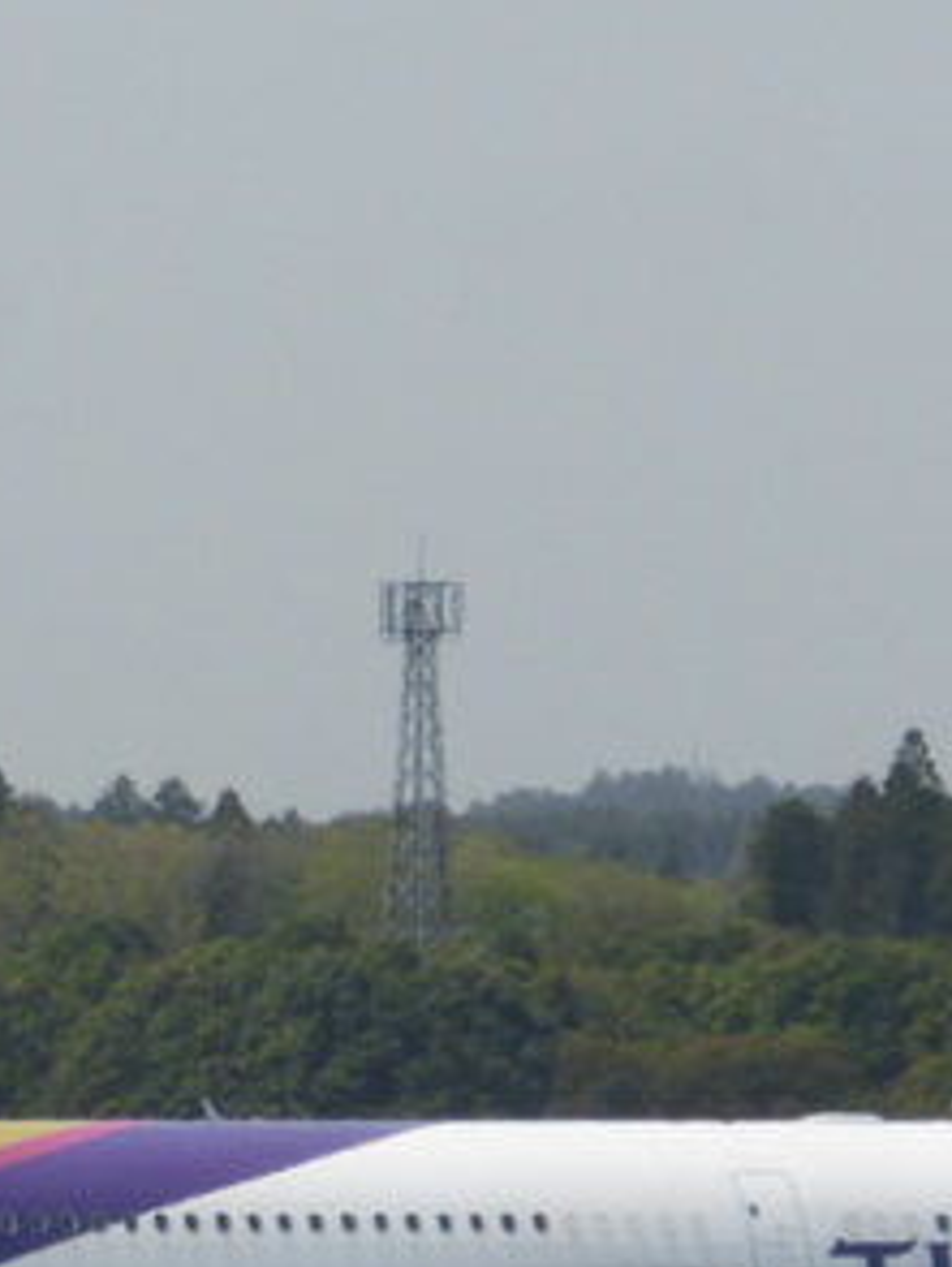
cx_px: -185
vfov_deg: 3.2
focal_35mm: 613
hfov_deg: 2.4
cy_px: 1086
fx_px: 22446
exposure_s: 1/800
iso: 100
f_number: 5.4
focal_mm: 31.3
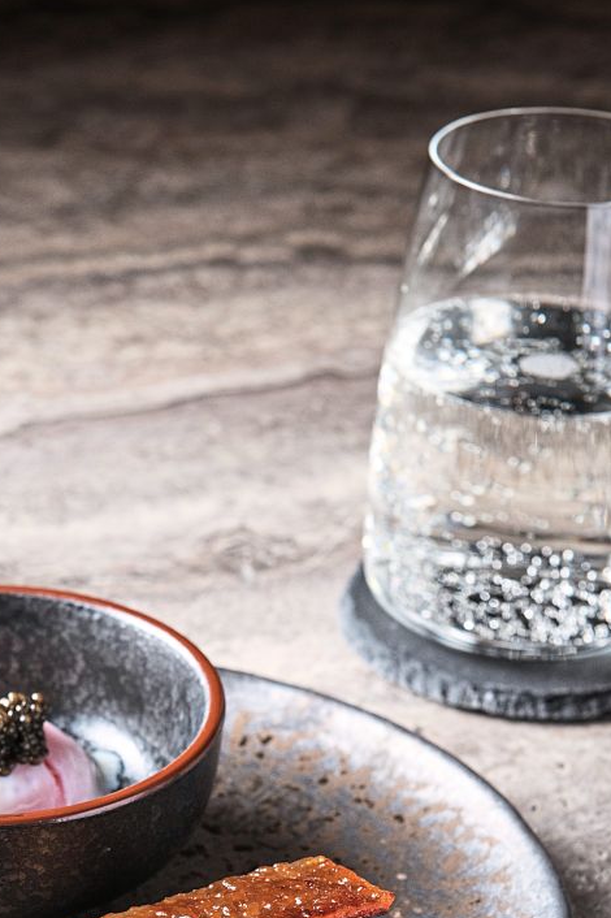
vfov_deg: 16.5
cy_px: 780
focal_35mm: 123
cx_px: 143
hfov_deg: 11.1
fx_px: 3134
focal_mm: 70
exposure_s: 1/160
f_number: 9
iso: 400
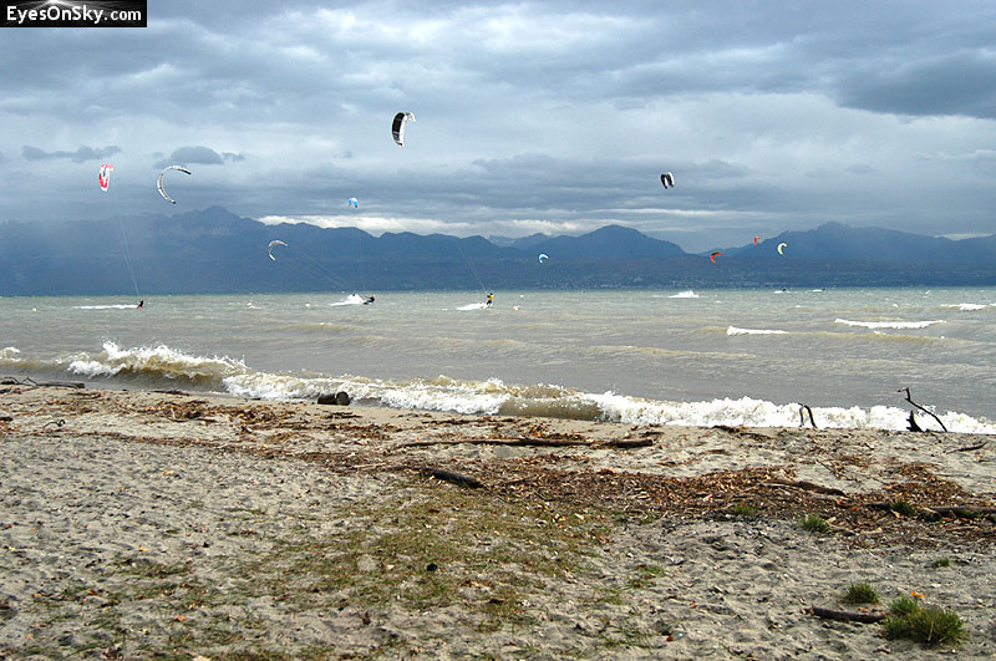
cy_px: 330
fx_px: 995
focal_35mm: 36
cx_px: 498
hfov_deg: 53.2
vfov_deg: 36.8
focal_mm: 24
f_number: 4.5
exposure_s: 1/800
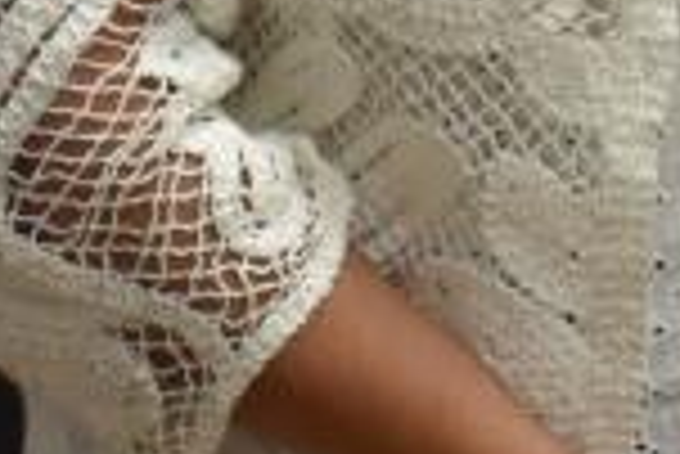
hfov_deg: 4.1
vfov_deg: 2.8
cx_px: 1846
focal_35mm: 487
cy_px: -766
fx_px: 9208
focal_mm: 48
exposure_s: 1/125
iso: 1600
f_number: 5.6
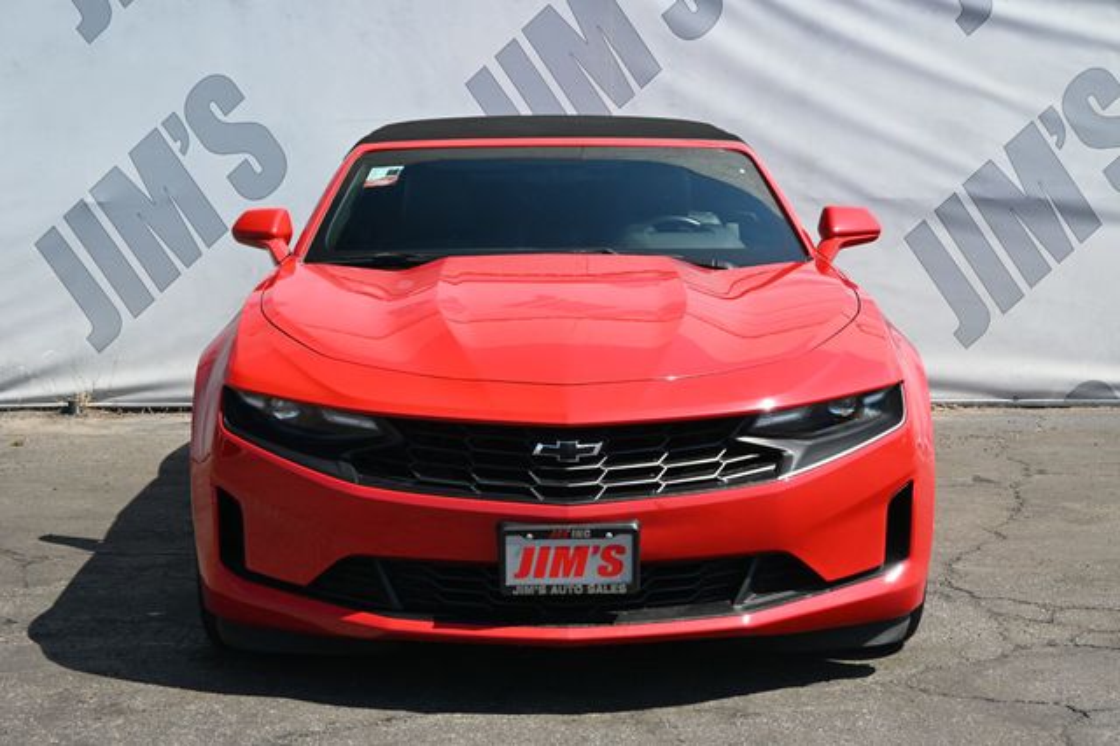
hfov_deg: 28.7
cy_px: 373
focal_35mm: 70
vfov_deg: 19.3
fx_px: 2192
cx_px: 560
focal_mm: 47
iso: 140
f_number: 6
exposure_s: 1/250
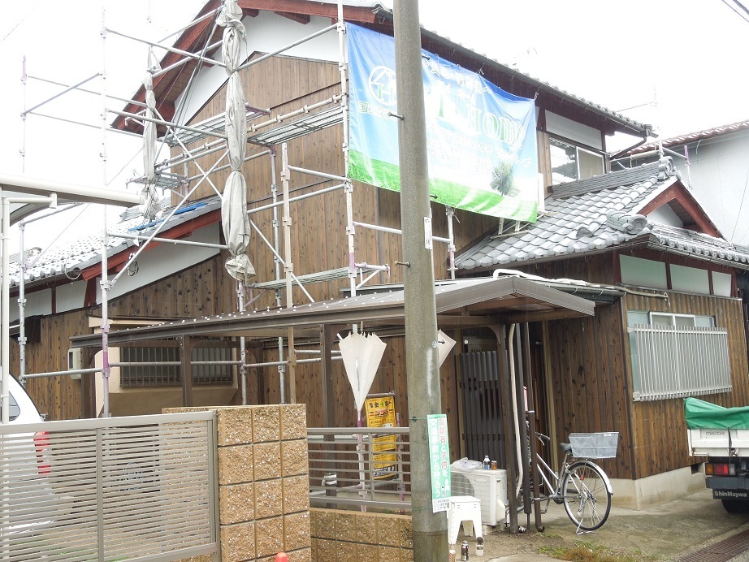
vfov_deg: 36.8
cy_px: 281
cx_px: 374
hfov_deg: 47.9
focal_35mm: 39
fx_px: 844
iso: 100
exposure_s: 1/50
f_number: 3.8
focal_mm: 7
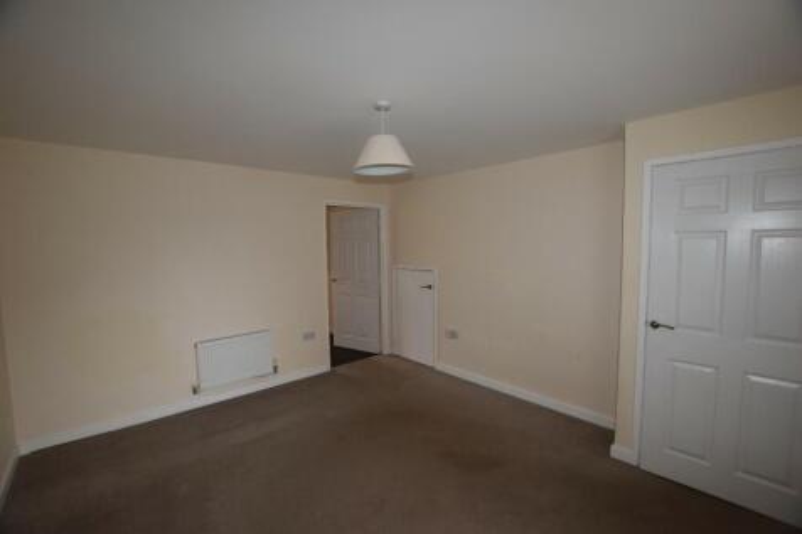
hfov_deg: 100.4
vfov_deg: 77.3
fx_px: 334
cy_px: 267
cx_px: 401
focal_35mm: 15
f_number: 4.5
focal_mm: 10
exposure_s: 1/80
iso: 800
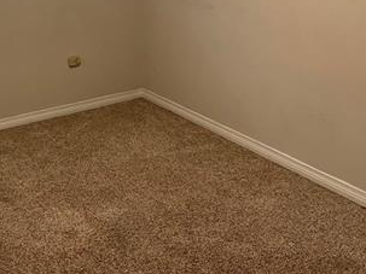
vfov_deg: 25.7
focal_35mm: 55
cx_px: 115
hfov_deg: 34.5
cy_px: 25
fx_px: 581
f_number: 1.6
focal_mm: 4.2
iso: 125
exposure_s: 1/60
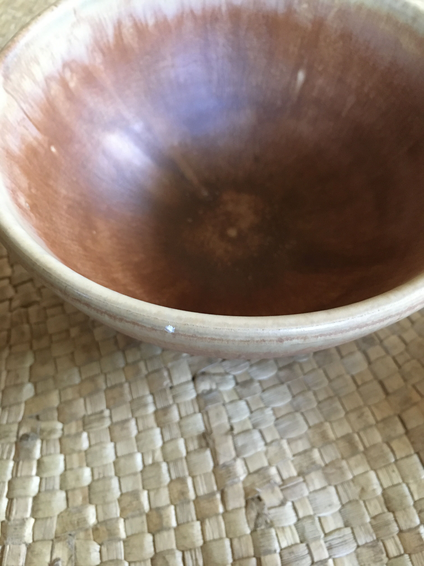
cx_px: 212
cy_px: 283
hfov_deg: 48.2
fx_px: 474
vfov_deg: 61.7
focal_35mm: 29
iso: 250
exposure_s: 1/17
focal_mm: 4.15
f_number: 2.2
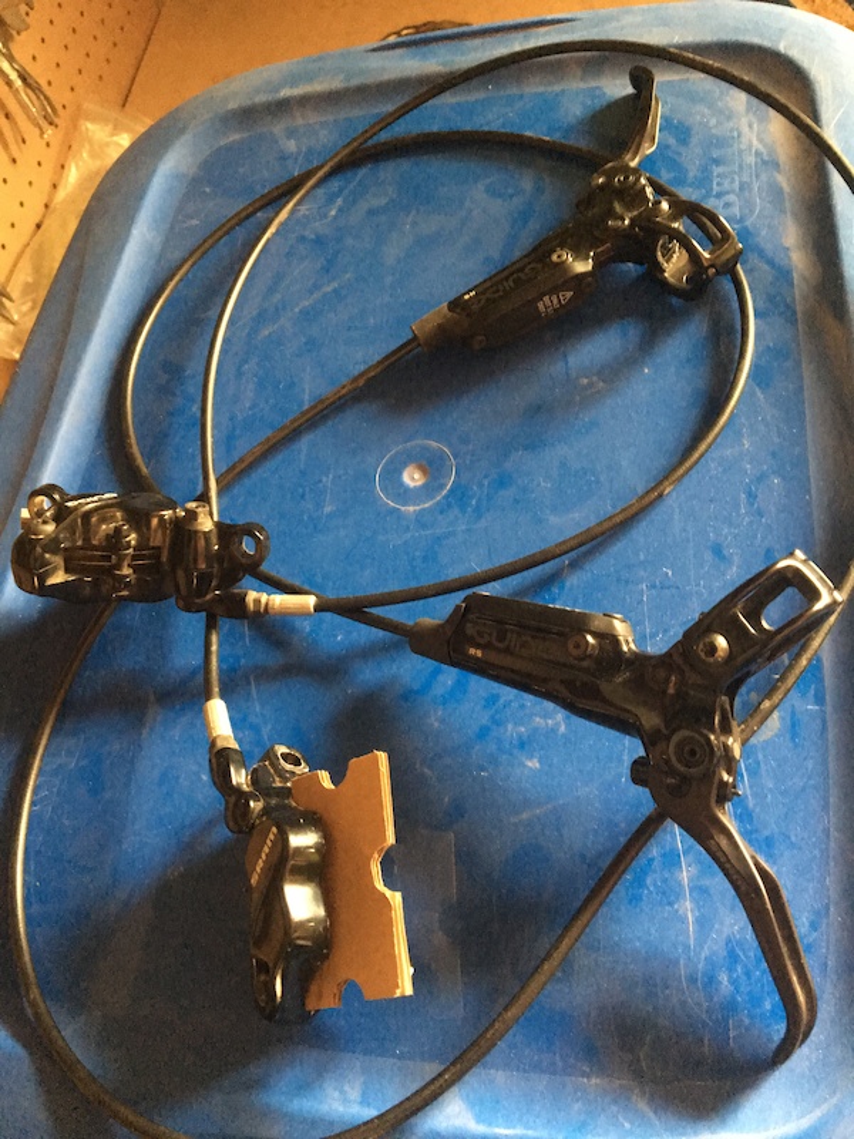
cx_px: 427
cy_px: 570
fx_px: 954
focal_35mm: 29
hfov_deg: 48.2
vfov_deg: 61.7
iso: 500
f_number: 2.2
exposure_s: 1/15
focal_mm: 4.15
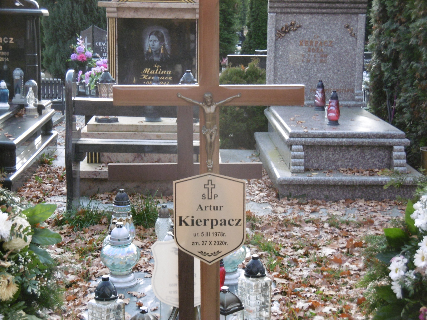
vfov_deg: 18.9
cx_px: 214
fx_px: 962
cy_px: 160
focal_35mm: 78
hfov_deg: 25.0
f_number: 4.5
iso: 250
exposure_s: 1/60
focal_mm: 14
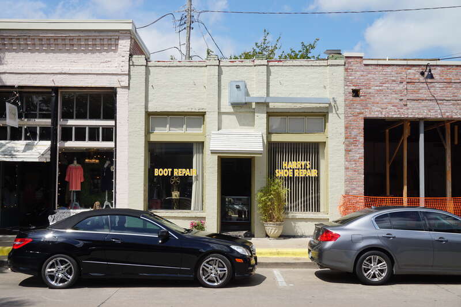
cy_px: 154
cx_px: 230
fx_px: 518
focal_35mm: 40
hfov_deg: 47.9
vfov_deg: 33.0
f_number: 11
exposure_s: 1/160
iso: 100
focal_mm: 27
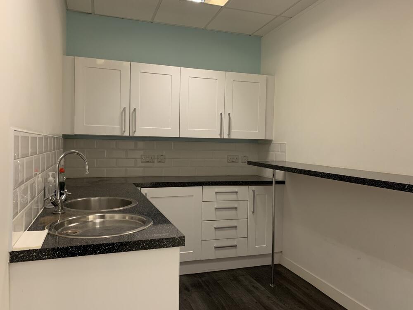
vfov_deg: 53.1
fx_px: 310
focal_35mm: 26
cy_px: 155
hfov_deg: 67.3
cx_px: 206
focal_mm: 4.25
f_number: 1.8
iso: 320
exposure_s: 1/50
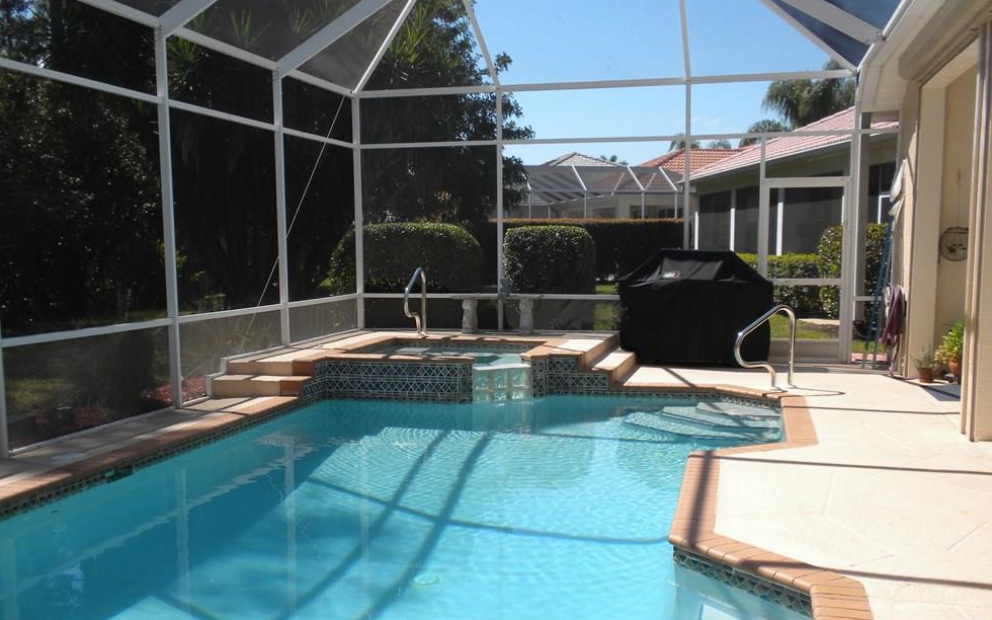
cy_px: 376
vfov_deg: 31.1
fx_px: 1108
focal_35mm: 41
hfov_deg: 48.2
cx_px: 489
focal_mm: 6.6
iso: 64
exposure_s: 1/75.3
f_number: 10
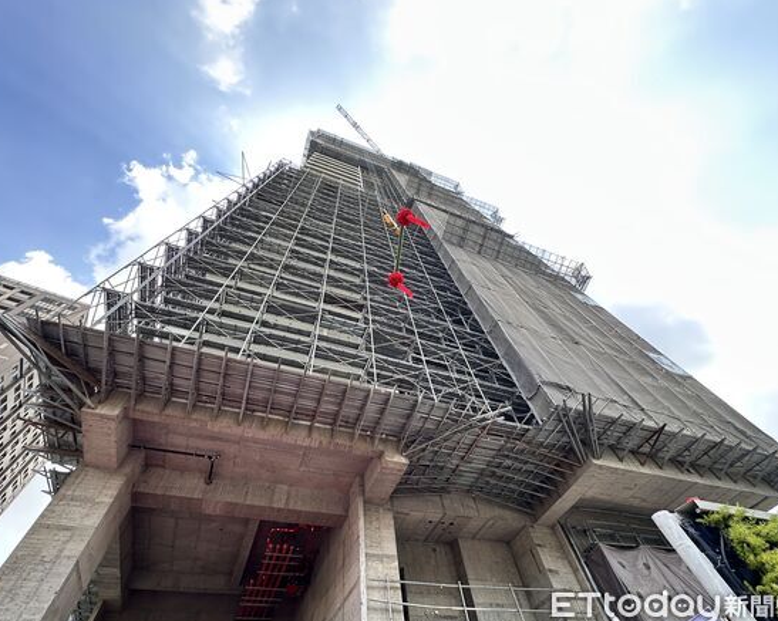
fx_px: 345
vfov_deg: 84.0
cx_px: 384
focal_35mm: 15
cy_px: 314
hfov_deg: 96.8
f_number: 2.2
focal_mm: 2.22
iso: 40
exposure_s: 1/194
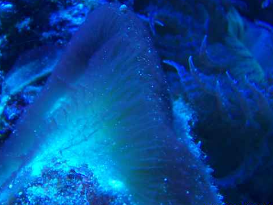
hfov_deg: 37.4
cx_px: 112
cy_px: 111
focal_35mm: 51
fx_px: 402
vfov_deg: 28.6
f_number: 2.8
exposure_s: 1/25
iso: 140
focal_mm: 6.3
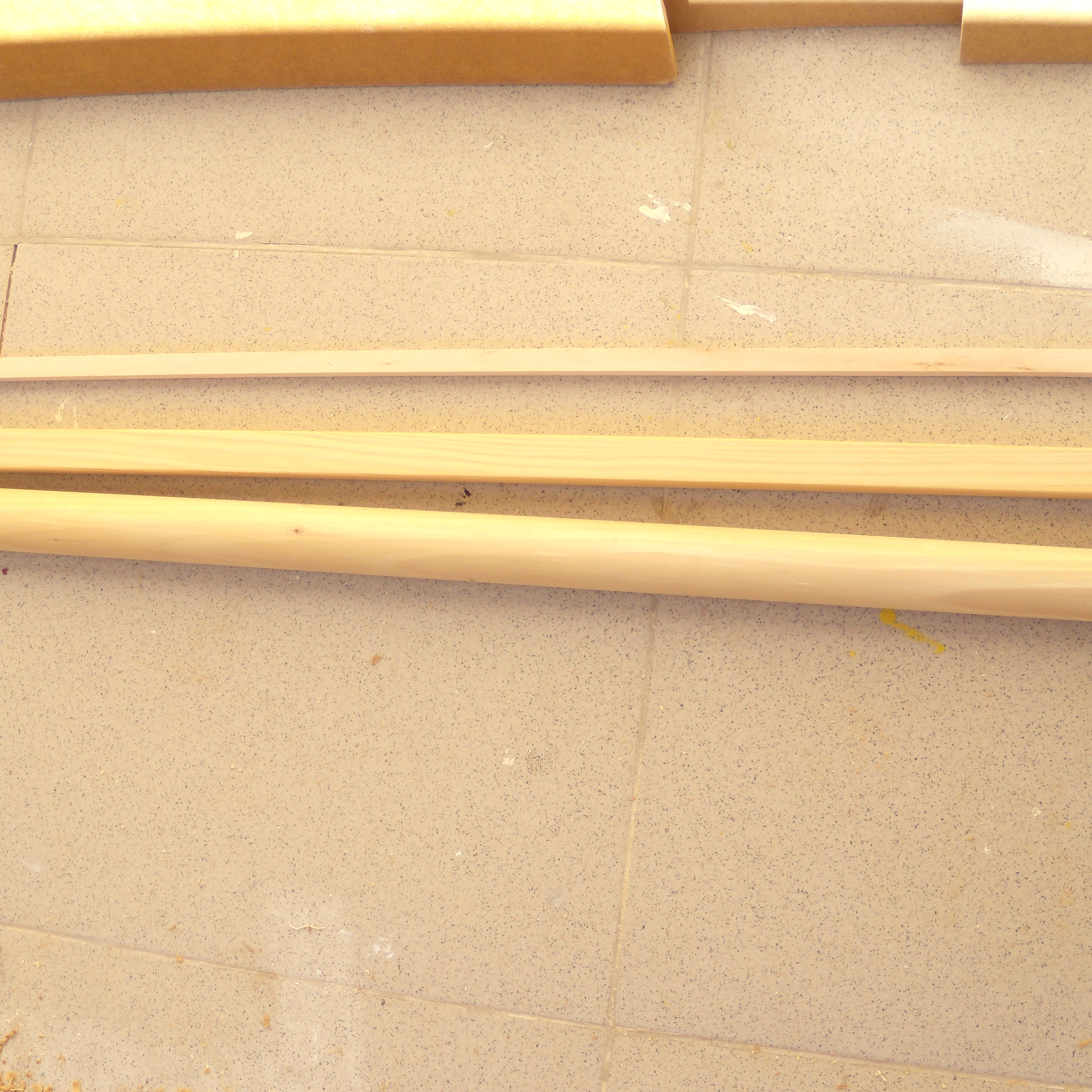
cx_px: 509
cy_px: 544
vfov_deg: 39.2
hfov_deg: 39.1
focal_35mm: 43
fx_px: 1535
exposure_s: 1/200
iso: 80
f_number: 3.6
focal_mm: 6.4
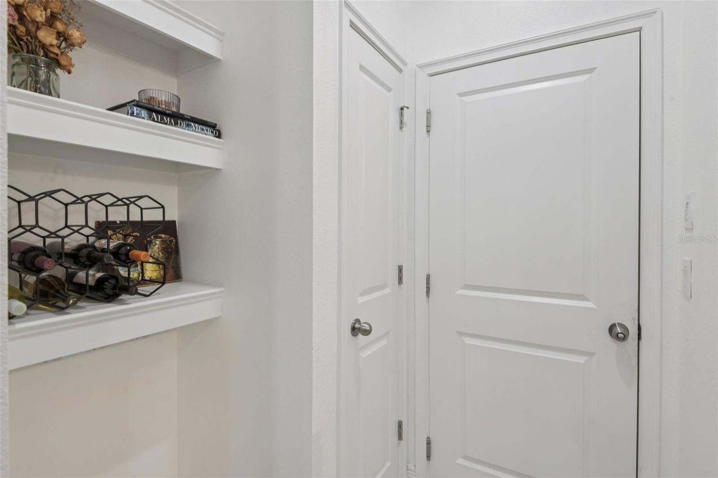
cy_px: 239
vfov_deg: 73.7
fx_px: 319
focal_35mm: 16
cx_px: 359
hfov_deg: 96.7
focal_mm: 16
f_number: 8
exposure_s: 1/10
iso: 400
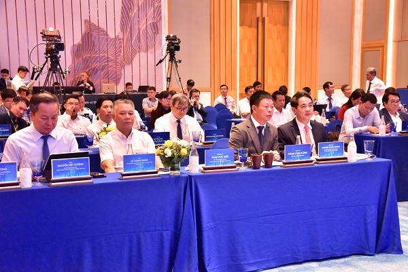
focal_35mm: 58
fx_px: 657
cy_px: 136
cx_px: 204
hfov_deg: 34.5
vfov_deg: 23.4
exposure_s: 1/40
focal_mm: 58
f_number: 9
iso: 12800
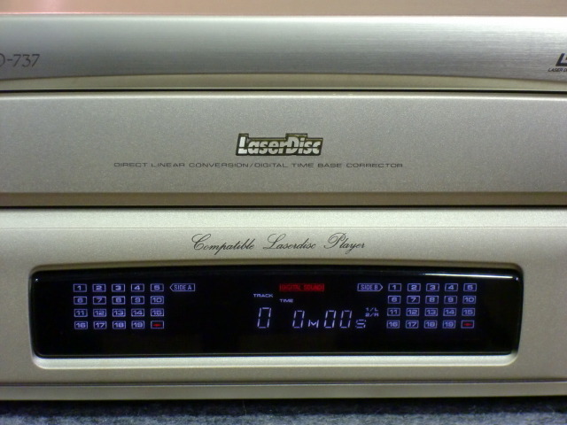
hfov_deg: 17.6
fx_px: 1835
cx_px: 284
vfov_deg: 13.2
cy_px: 212
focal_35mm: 112
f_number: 5.8
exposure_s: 1/15
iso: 400
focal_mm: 19.6
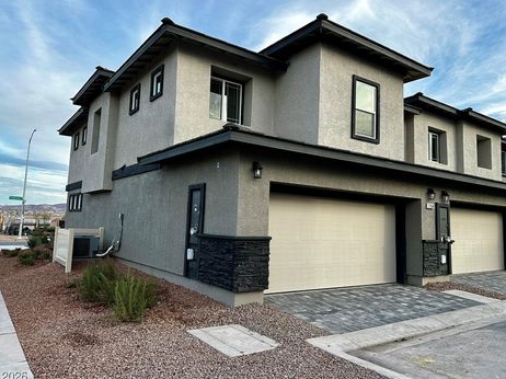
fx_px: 380
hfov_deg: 67.3
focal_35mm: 26
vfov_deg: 53.0
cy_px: 182
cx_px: 246
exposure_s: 1/1198
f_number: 1.78
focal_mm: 6.86
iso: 80
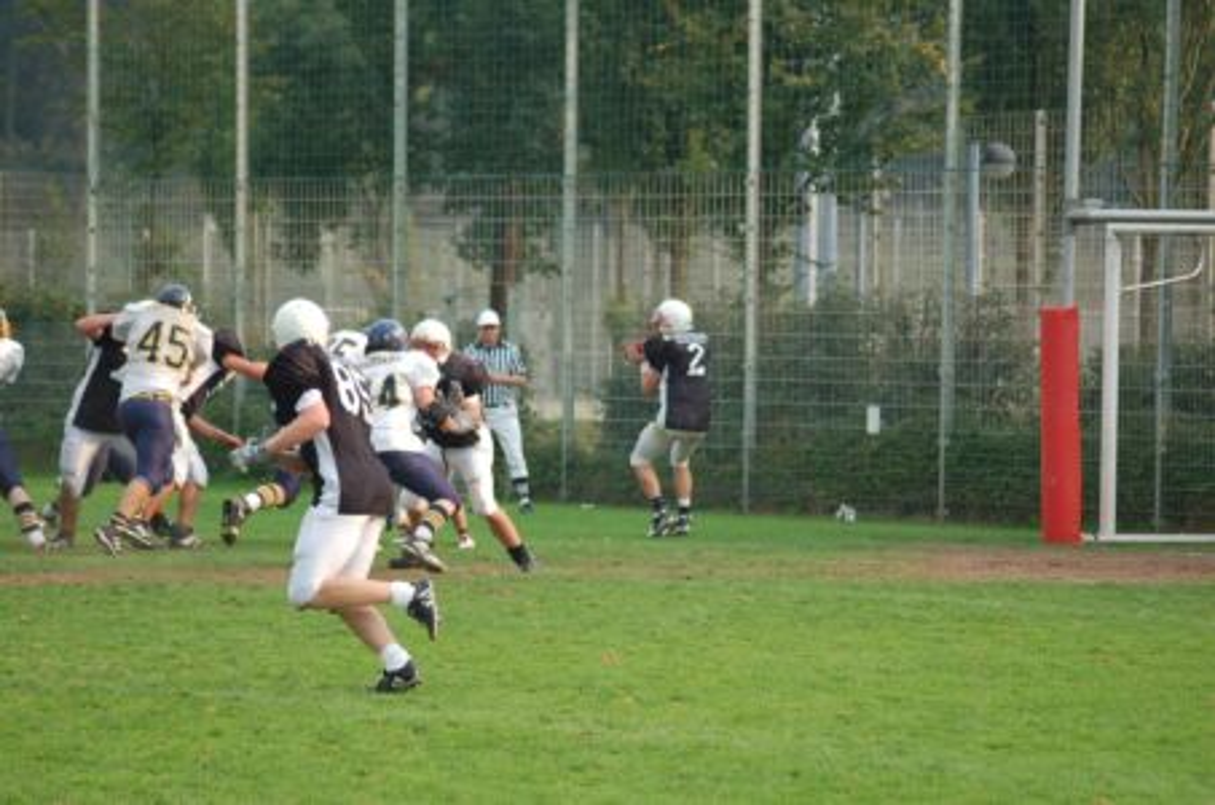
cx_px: 608
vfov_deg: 8.3
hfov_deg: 12.5
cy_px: 402
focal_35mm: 165
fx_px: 5557
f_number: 4.2
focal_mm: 110
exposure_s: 1/1000
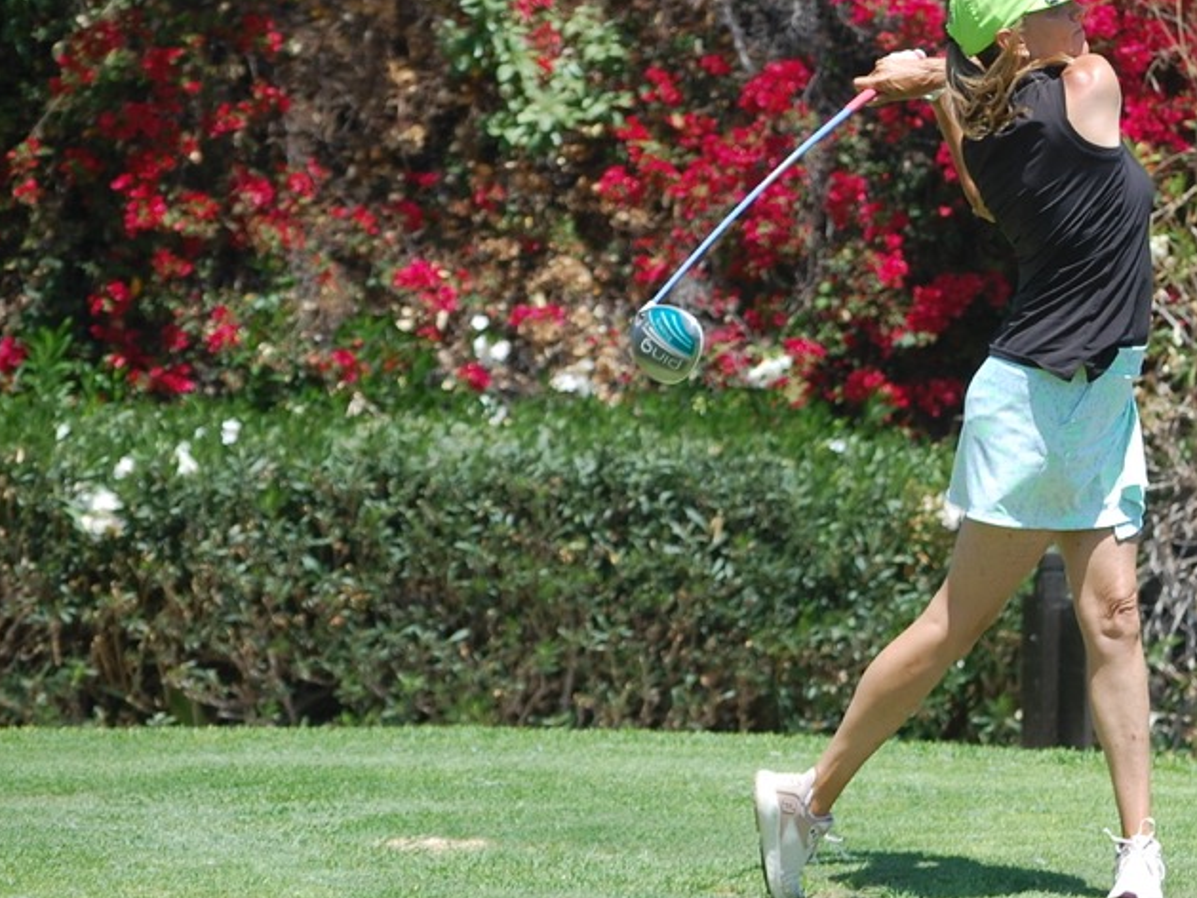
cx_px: 990
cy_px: 283
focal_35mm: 220
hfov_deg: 9.0
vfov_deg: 6.8
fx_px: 7608
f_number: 5.6
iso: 200
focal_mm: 75
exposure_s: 1/500
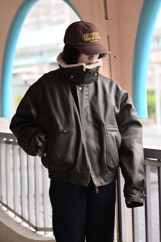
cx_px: 80
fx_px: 704
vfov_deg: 19.5
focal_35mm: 105
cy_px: 121
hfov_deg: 13.0
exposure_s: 1/250
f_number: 2.5
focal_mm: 105
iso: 3200
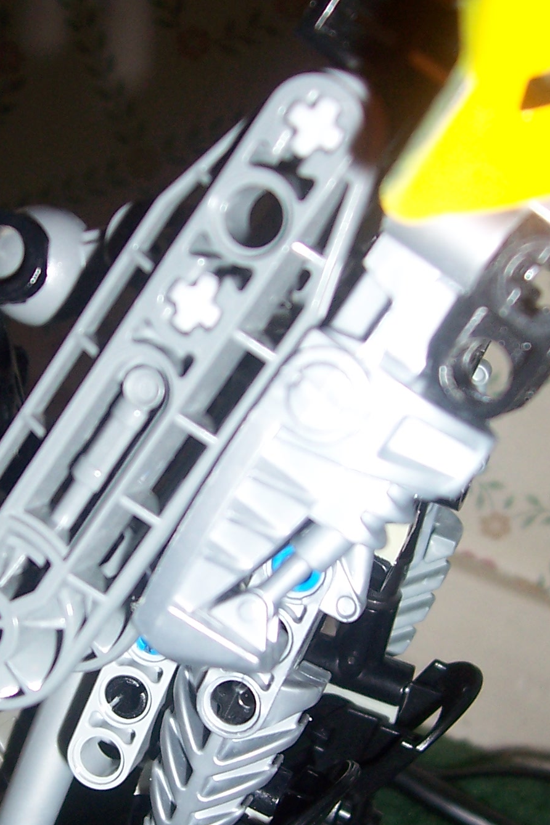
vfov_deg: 30.8
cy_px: 522
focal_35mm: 65
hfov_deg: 20.8
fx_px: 1490
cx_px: 145
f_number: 2.7
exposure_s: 1/60
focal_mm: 5.6
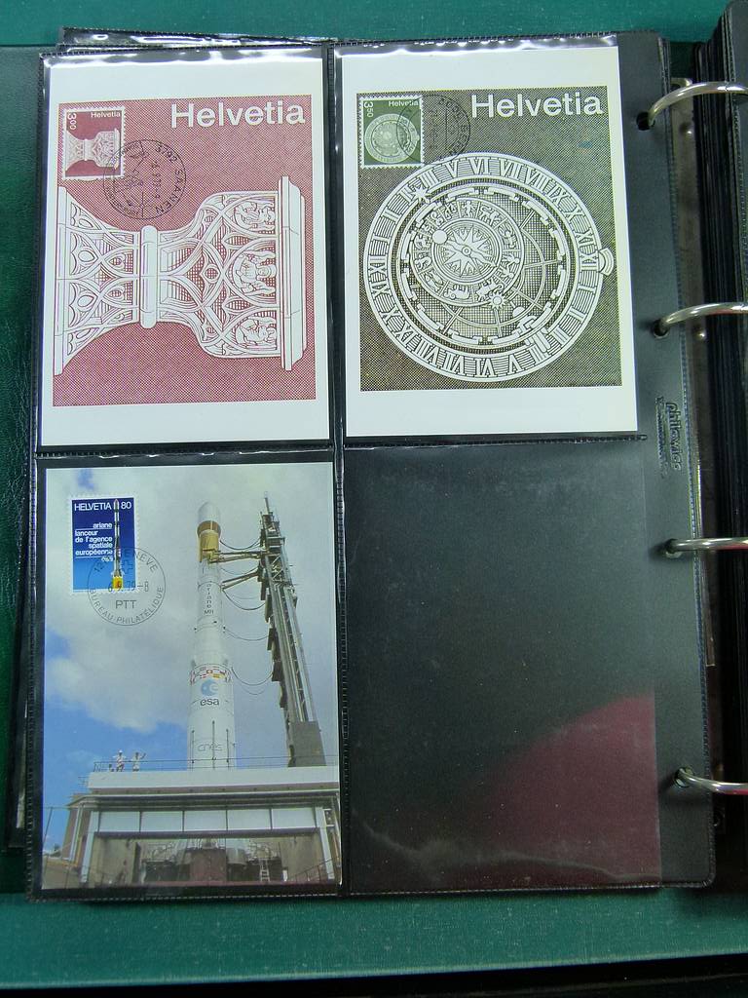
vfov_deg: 56.8
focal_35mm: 32
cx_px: 374
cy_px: 499
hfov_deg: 44.2
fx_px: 922
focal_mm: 5.7
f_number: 3
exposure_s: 1/80
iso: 160
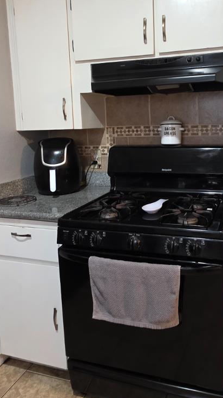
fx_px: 305
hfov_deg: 39.6
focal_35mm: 29
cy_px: 163
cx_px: 151
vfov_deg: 65.6
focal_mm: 2.2
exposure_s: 1/60
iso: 500
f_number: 1.9
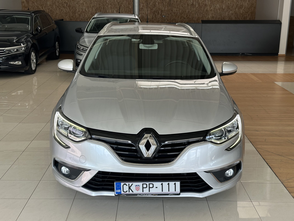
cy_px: 110
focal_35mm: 48
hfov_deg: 39.7
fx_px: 408
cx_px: 147
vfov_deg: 30.3
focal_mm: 6.86
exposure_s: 1/307
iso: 64
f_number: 1.78
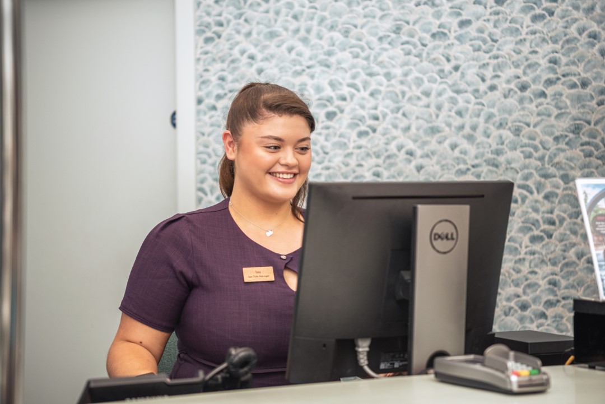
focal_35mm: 70
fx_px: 1177
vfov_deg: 19.5
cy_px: 202
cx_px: 302
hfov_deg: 28.8
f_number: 2.8
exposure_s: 1/160
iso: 500
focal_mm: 70
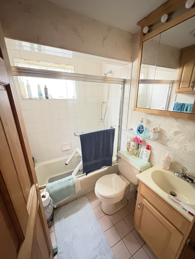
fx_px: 105
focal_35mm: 14
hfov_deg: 85.7
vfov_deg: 102.1
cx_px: 98
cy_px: 130
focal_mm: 2.22
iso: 2500
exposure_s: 1/15
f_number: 2.2
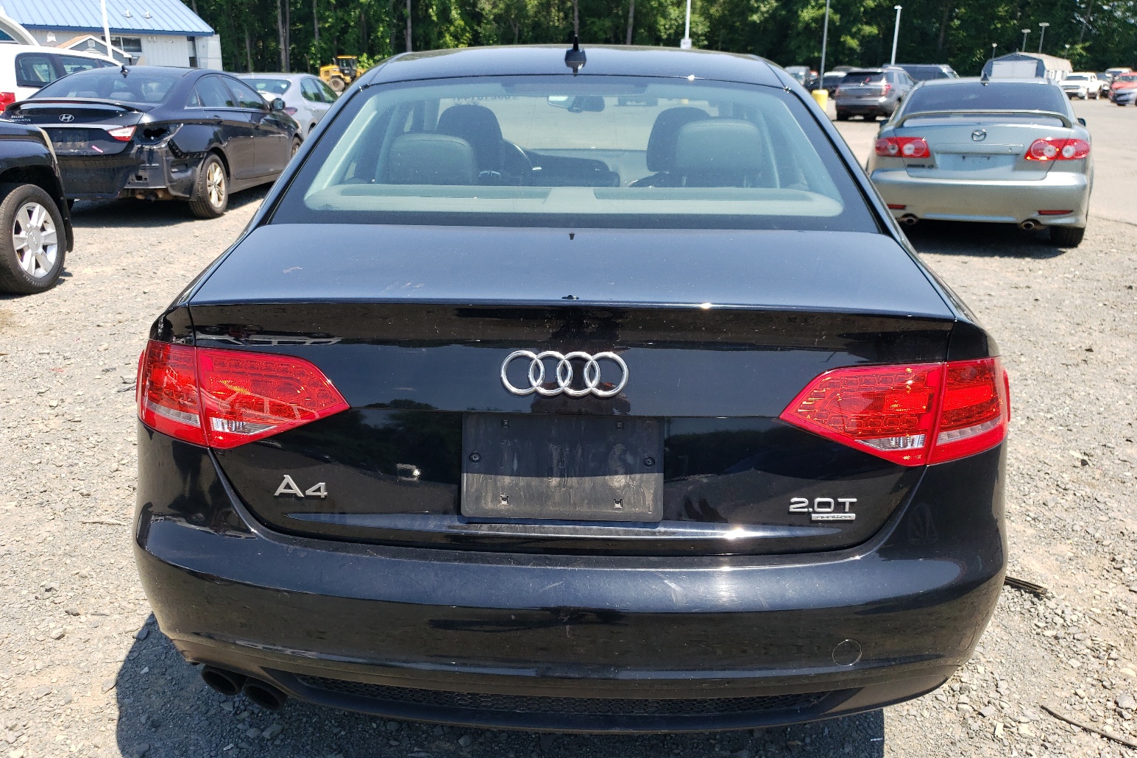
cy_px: 376
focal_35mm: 28
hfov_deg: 65.5
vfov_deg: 46.4
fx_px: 884
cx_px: 566
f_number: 1.5
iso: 50
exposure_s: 1/1250
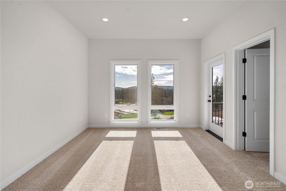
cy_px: 96
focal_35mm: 15
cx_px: 143
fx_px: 119
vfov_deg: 77.4
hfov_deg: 100.4
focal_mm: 15
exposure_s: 1/30
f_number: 7.1
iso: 250
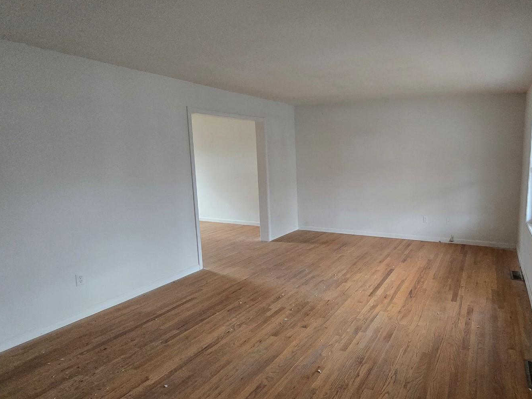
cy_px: 202
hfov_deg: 78.6
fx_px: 307
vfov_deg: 66.0
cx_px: 363
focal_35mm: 20
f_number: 2.2
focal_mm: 2.2
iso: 640
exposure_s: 1/60
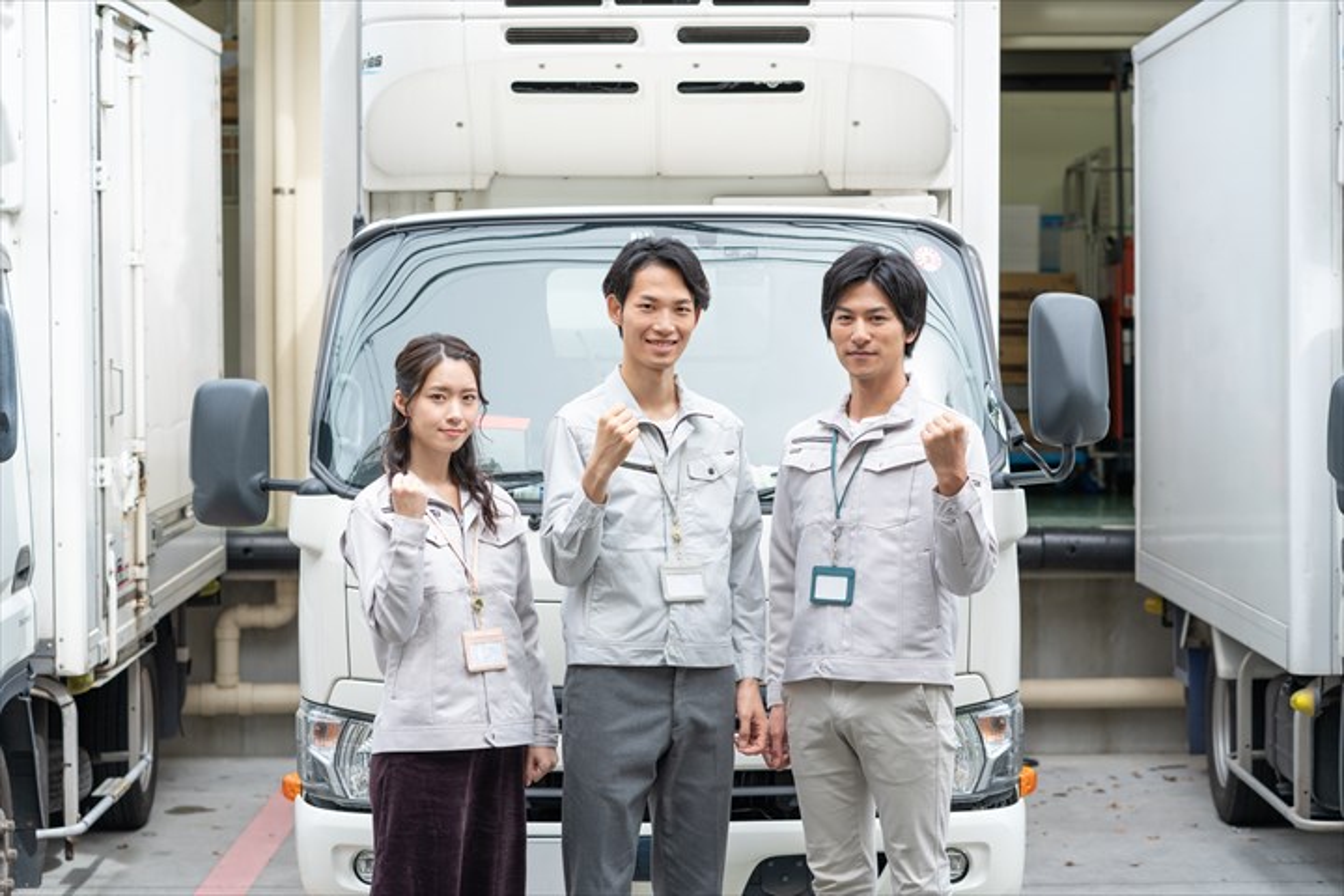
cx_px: 672
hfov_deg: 23.9
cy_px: 448
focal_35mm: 85
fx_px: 3173
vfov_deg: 16.1
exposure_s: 1/250
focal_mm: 85
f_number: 4.5
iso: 200
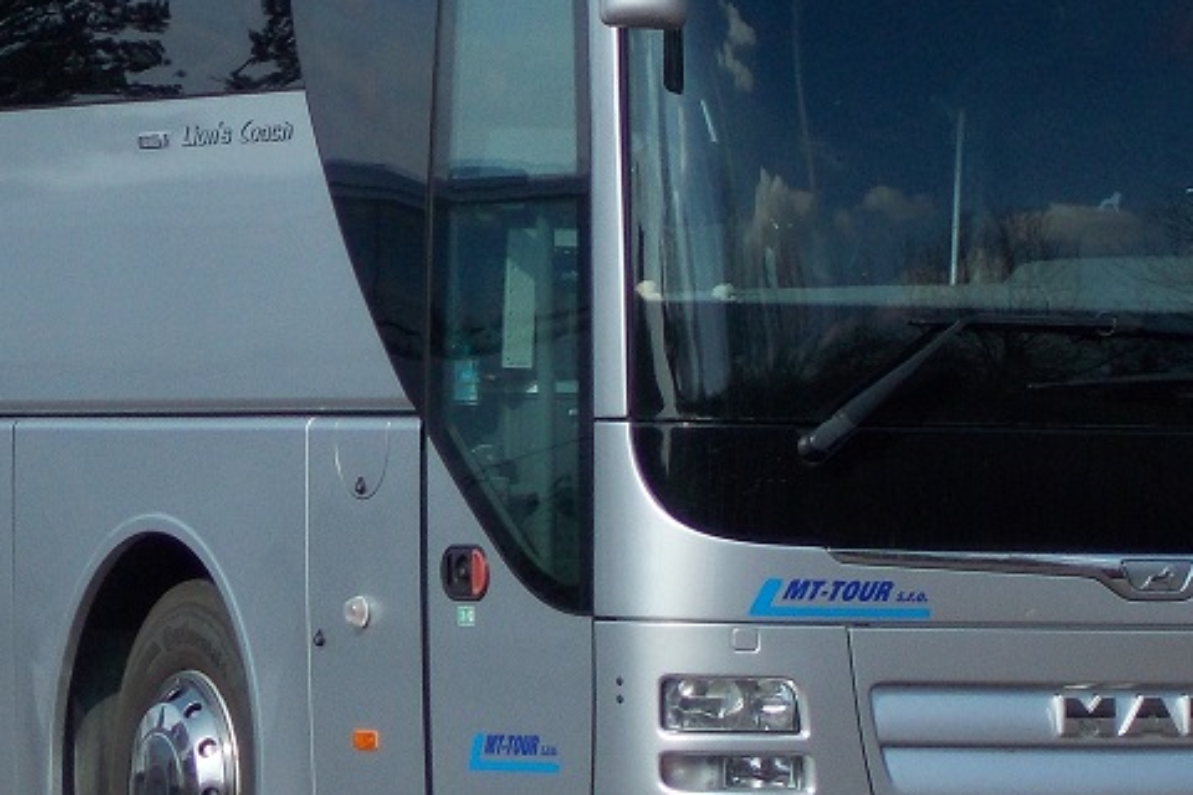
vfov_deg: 4.3
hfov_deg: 6.5
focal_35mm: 318
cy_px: -31
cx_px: 171
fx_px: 10537
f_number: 6
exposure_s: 1/250
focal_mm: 20.1
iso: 80
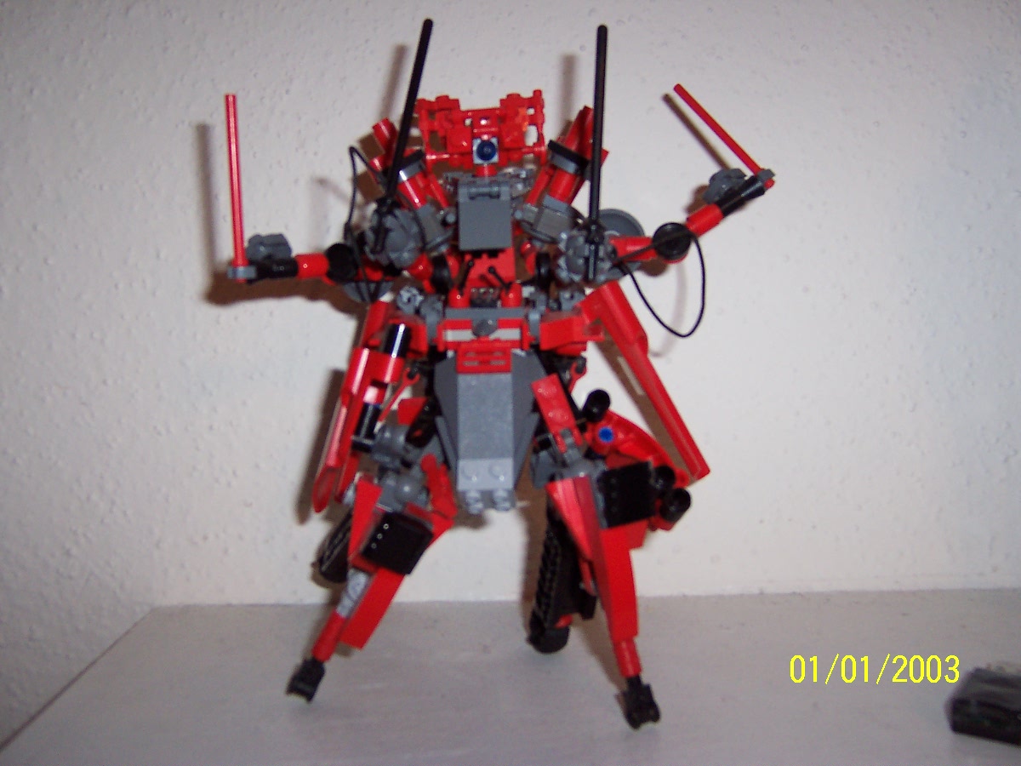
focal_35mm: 36
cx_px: 510
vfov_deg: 39.7
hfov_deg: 51.4
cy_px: 383
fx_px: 1062
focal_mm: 5.6
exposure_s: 1/60
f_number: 2.8
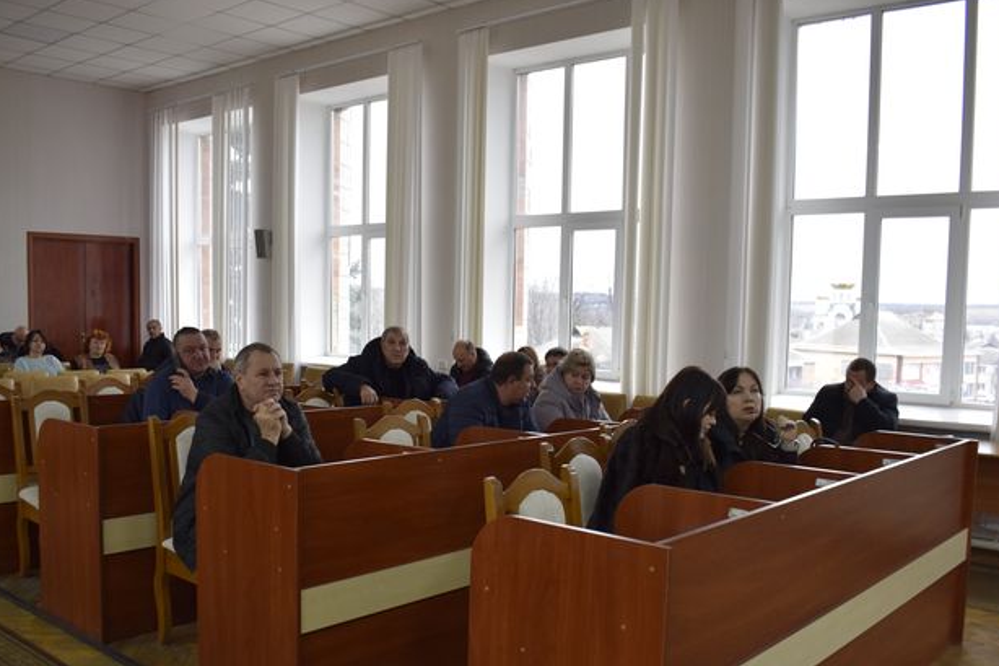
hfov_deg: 57.2
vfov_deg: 39.8
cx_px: 488
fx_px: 915
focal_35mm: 33
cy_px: 397
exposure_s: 1/100
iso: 800
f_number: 5
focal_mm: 18
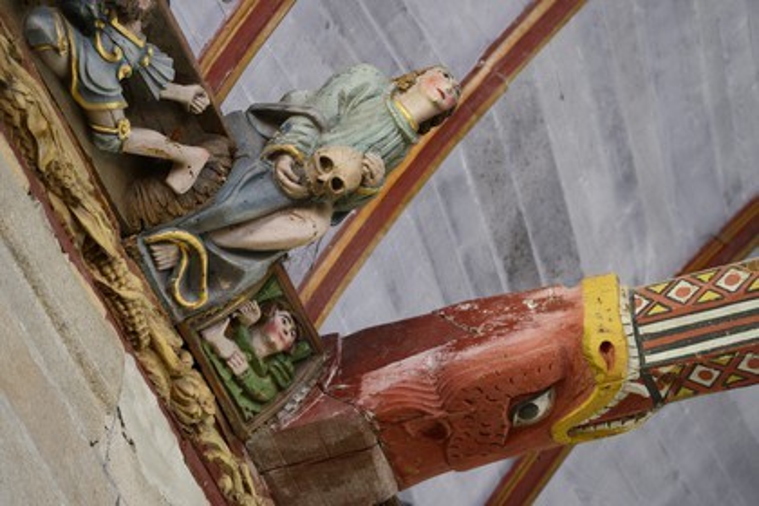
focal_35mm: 180
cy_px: 253
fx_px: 3795
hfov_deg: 11.4
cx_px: 380
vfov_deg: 7.6
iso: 1600
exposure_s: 1/15
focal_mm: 180
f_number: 4
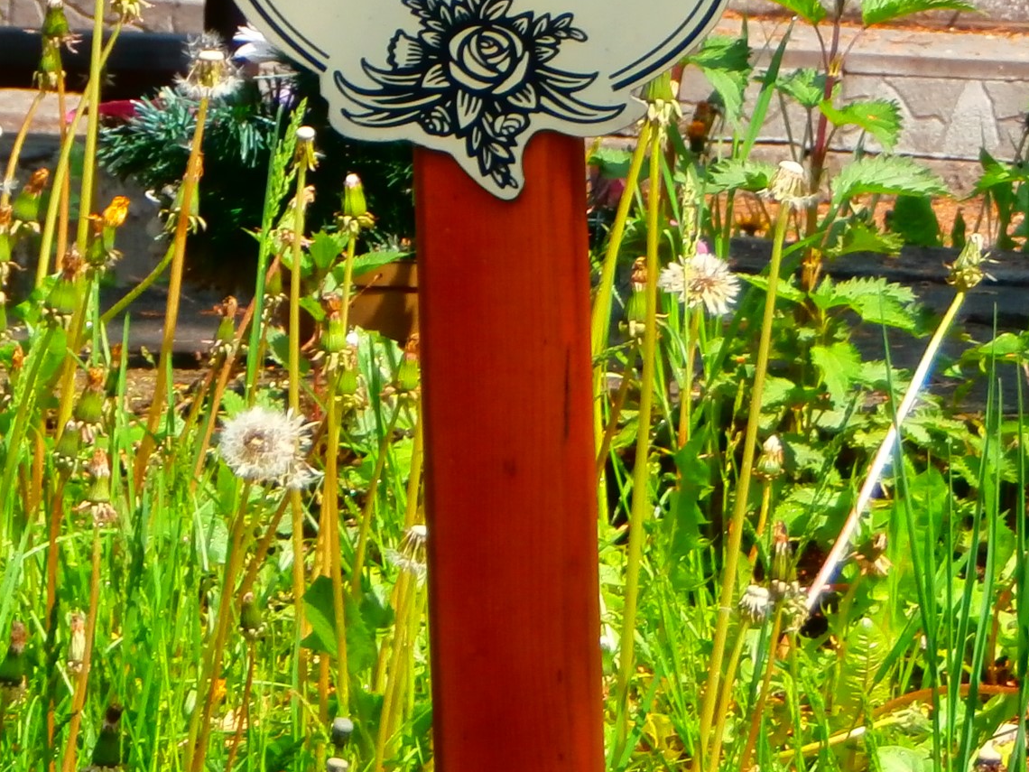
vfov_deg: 5.1
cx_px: 514
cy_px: -164
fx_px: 8591
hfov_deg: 6.9
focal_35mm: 289
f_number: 5.4
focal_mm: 19.54
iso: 100
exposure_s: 1/200
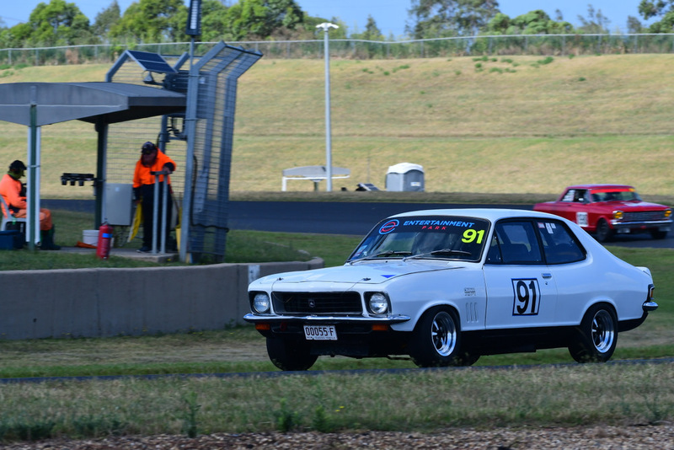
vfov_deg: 4.6
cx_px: 337
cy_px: 225
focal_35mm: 300
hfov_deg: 6.9
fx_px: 5618
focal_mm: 200
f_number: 11
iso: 500
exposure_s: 1/640
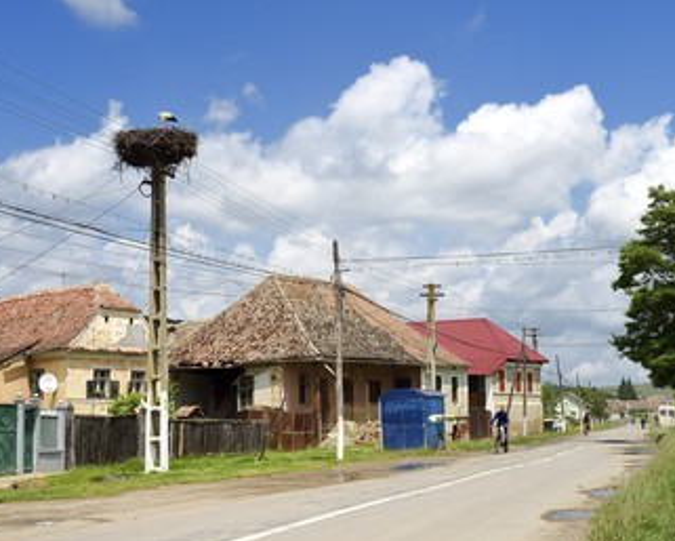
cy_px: 276
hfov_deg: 31.9
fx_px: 1179
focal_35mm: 59
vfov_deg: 25.8
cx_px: 360
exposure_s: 1/500
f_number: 13
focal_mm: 48
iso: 200
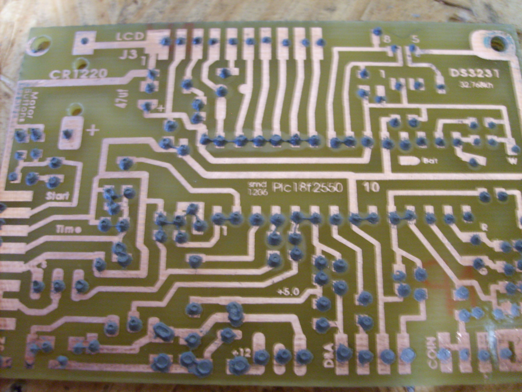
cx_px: 261
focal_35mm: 35
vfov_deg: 40.7
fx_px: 528
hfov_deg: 52.6
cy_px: 196
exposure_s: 1/1.43
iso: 140
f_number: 2.8
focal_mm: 5.8
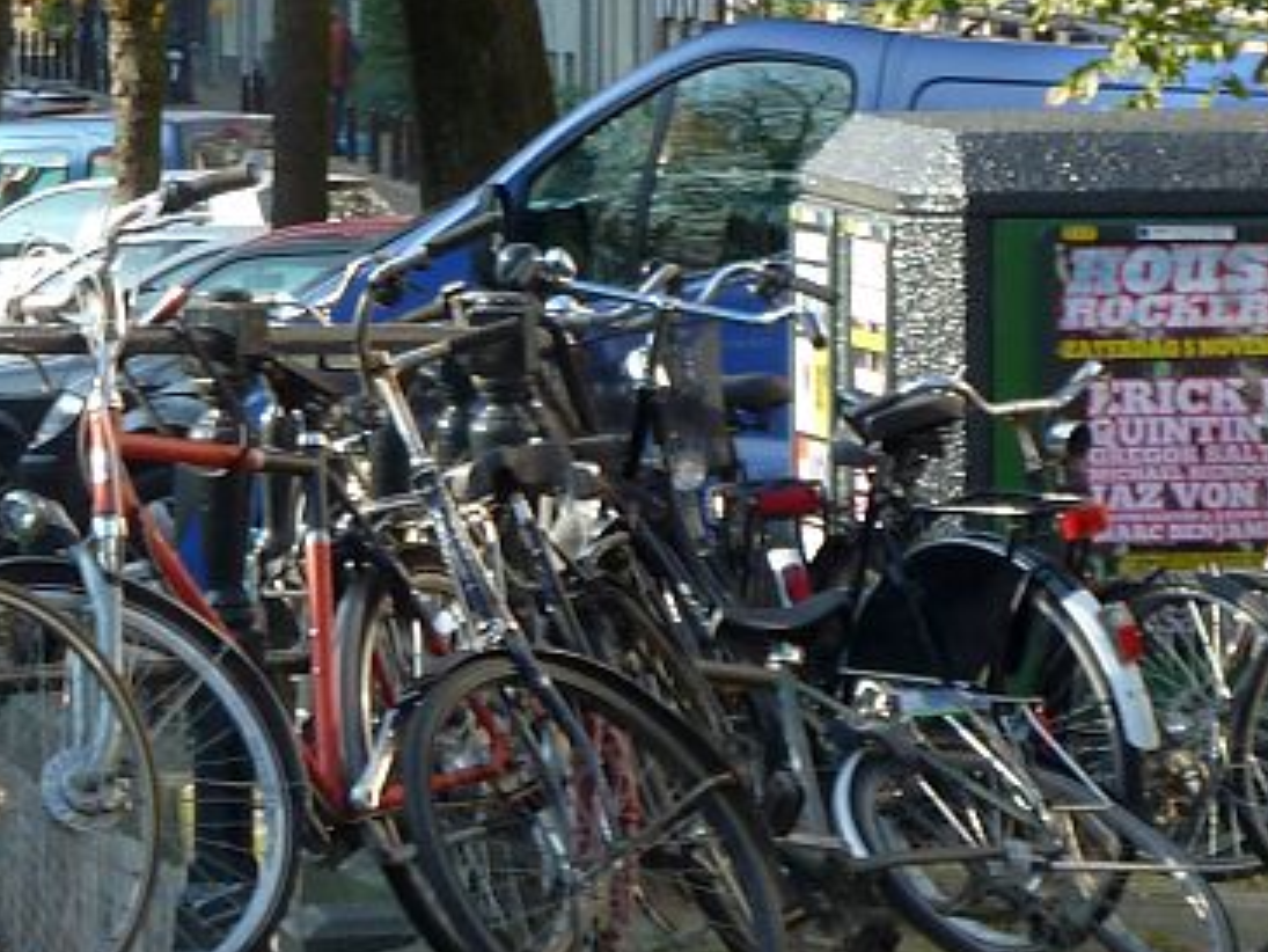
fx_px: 9857
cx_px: 431
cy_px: -125
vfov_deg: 5.5
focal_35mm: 269
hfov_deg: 7.4
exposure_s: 1/125
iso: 80
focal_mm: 15.8
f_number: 4.3
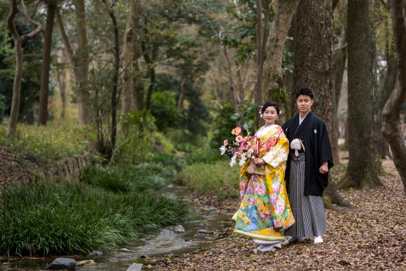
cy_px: 136
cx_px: 203
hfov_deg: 20.0
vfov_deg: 13.4
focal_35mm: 102
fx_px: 1150
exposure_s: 1/320
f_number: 2.8
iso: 100
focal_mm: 102
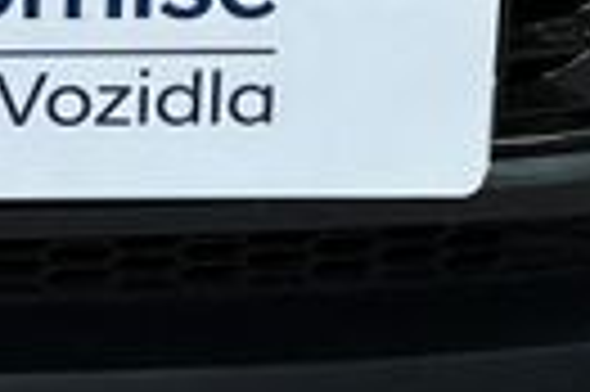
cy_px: -955
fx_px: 3454
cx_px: -221
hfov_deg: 9.6
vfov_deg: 5.8
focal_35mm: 211
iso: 50
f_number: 1.6
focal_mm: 5.96
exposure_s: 1/1626
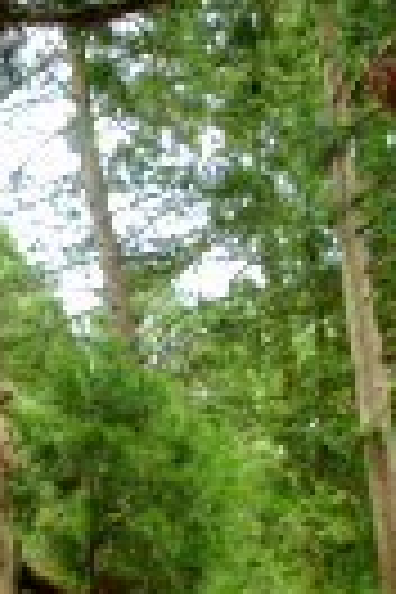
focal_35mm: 90
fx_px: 1485
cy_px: 479
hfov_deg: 14.7
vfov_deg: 22.3
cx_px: -79
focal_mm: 26
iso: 640
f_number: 8
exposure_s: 1/80
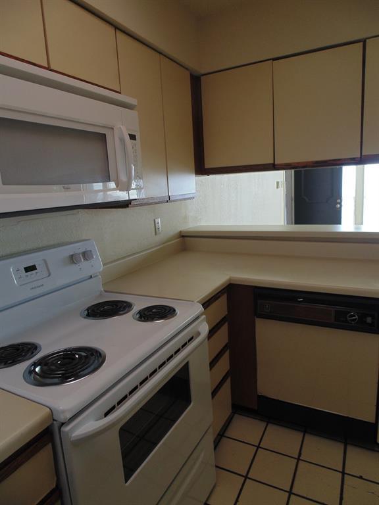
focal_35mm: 22
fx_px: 321
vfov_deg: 76.4
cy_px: 252
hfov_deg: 61.1
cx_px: 190
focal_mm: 4
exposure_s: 1/50
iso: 80
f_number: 3.1
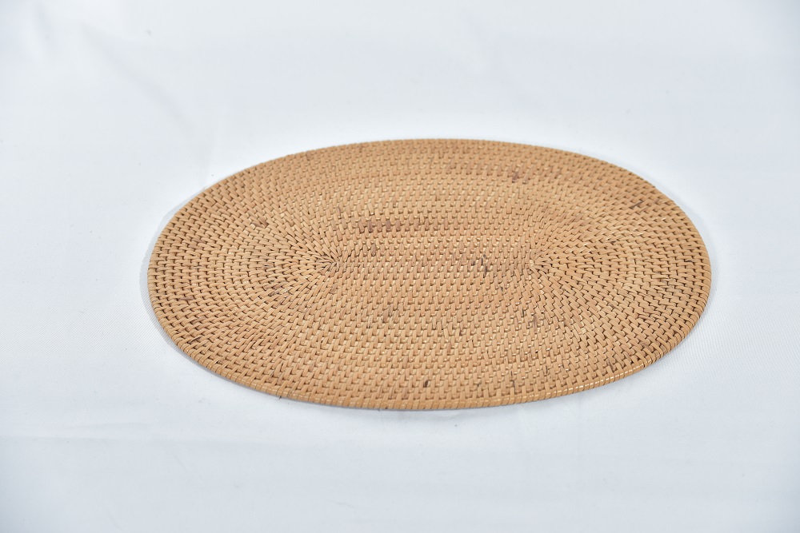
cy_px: 266
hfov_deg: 20.0
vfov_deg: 13.4
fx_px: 2267
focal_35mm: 102
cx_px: 400
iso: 200
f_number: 5.6
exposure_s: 1/125
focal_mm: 102
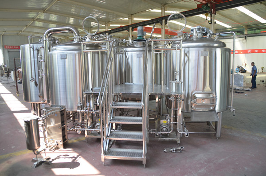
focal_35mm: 27
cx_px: 133
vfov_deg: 47.7
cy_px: 88
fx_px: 199
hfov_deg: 67.5
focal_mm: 18
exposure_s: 1/100
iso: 400
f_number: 5.6
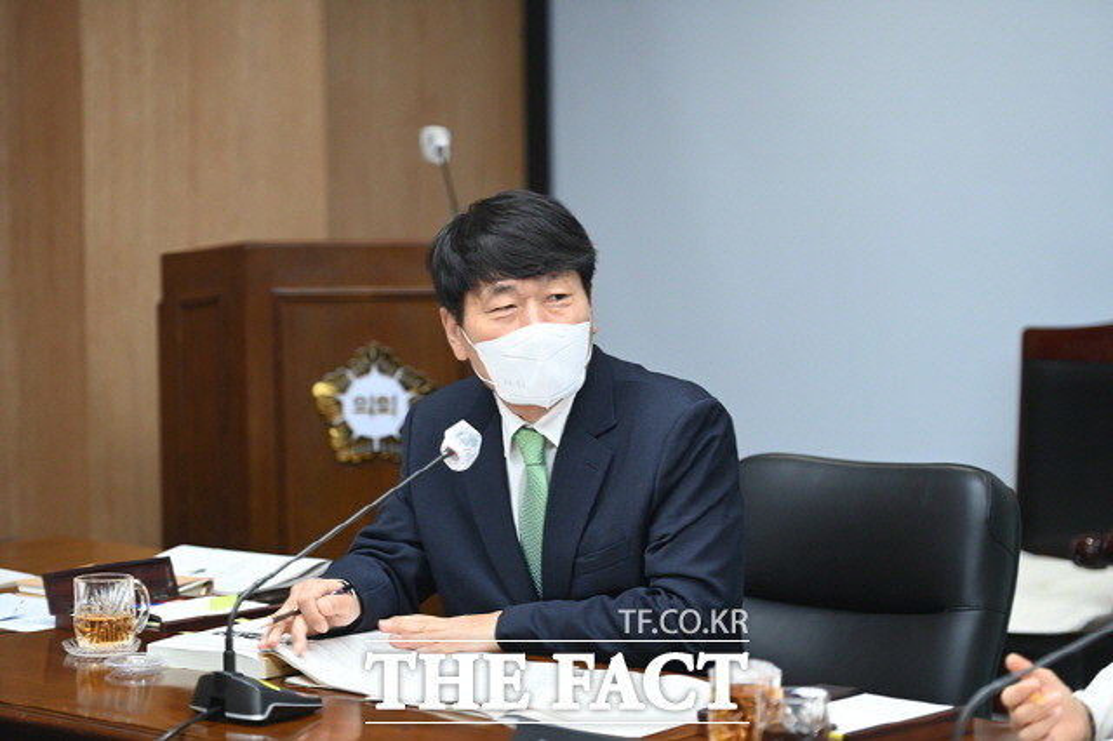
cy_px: 370
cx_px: 556
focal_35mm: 135
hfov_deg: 15.2
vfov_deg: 10.1
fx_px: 4171
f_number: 2.8
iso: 1250
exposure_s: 1/160
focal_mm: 135
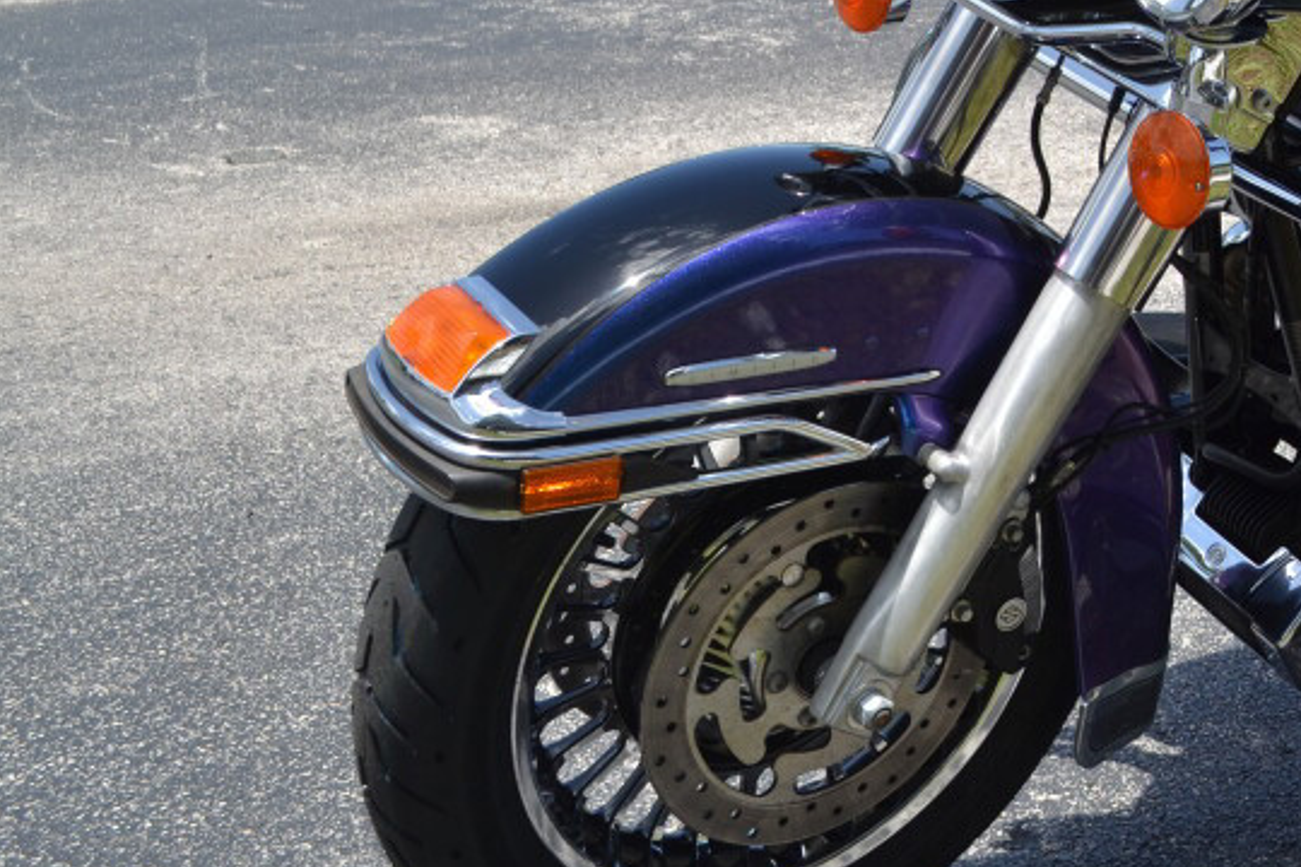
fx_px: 2891
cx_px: 1402
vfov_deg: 16.8
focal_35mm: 80
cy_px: 31
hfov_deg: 23.9
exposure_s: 1/250
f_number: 8
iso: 100
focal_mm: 24
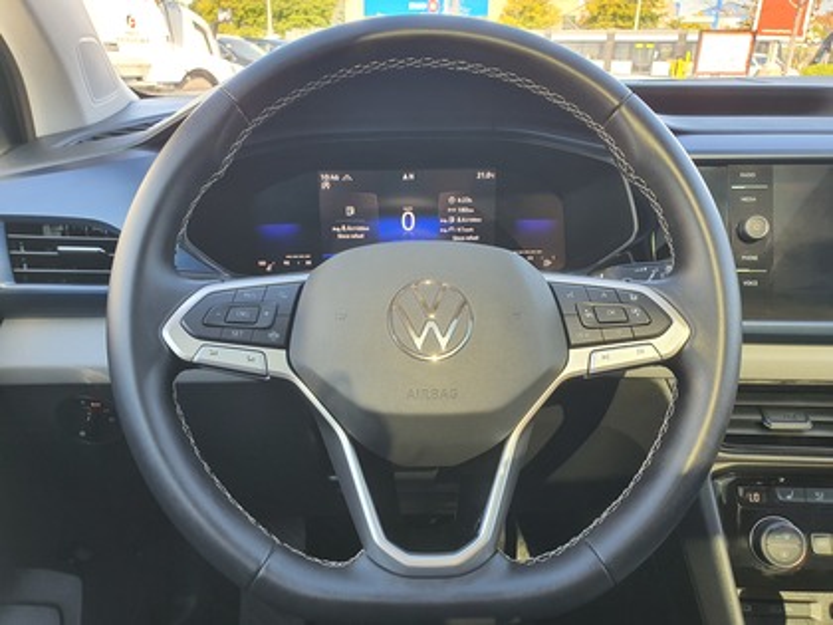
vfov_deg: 53.1
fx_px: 626
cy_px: 312
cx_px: 416
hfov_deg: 67.3
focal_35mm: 26
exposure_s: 1/120
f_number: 2.4
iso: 80
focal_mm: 4.3
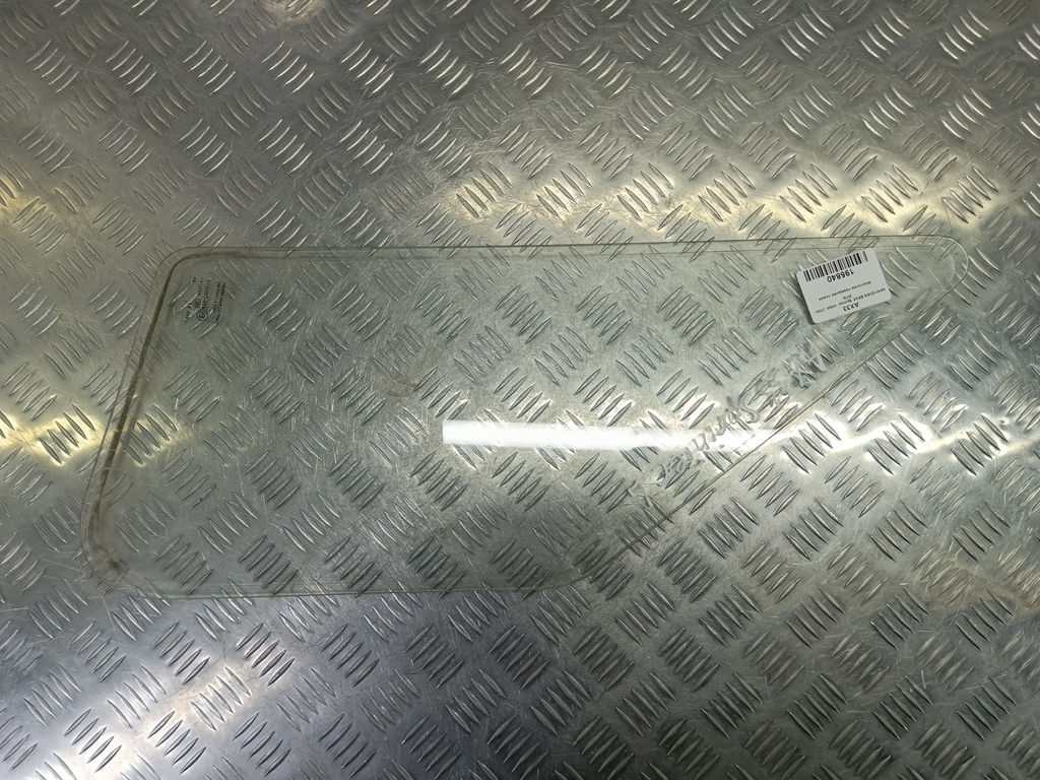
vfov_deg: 58.9
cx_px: 520
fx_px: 691
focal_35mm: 23
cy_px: 390
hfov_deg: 73.9
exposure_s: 1/100
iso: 123
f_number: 1.6
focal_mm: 4.11
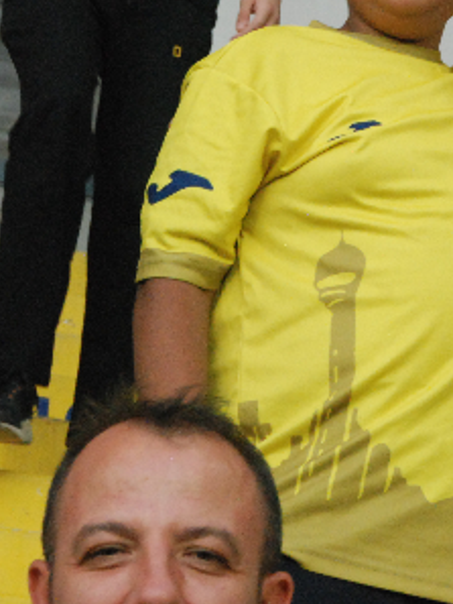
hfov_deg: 4.8
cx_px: 561
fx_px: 5423
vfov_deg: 6.4
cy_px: 172
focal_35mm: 311
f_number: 13
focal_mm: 80
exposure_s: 1/60
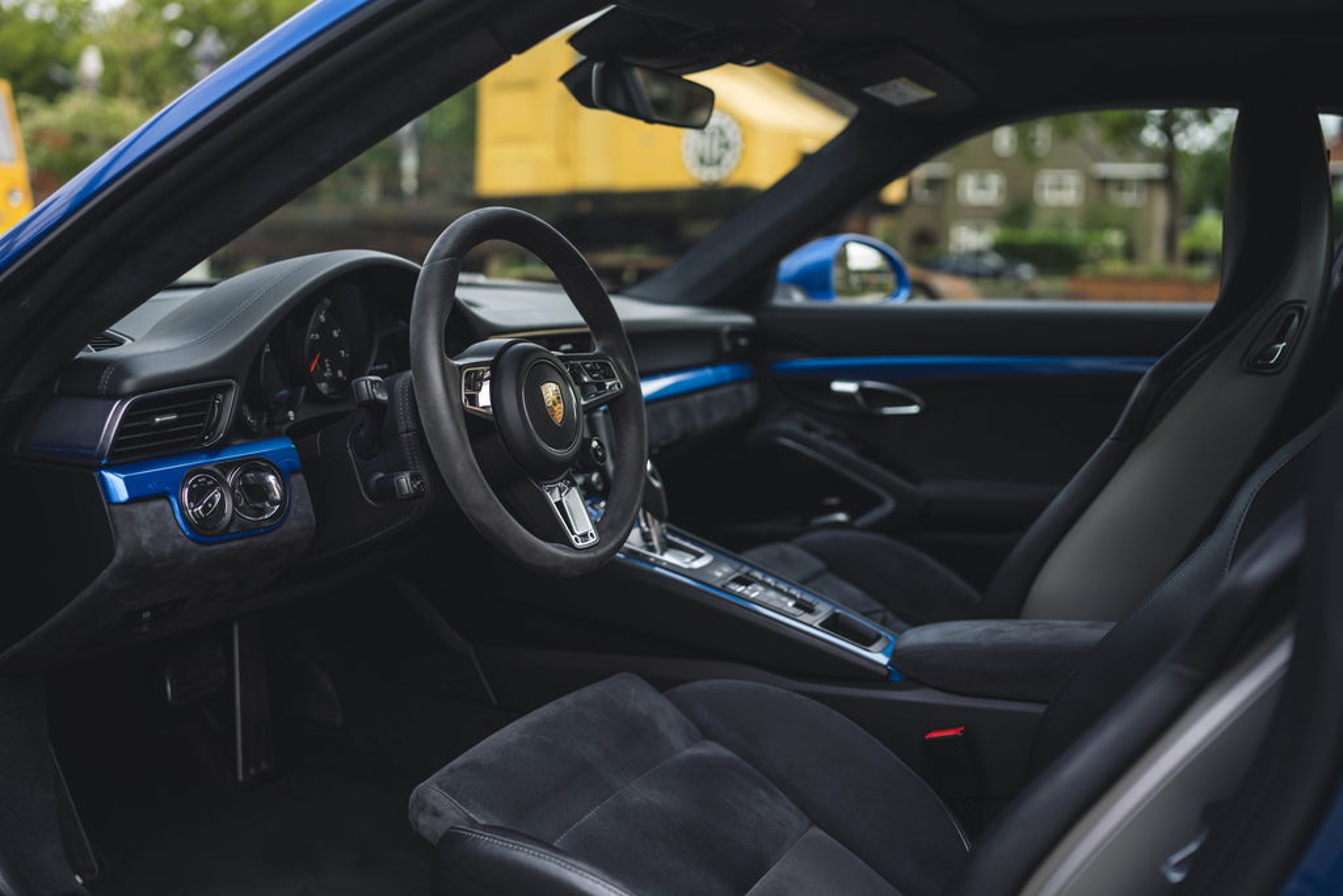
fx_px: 1306
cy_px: 448
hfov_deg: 54.4
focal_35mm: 35
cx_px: 672
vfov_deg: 37.9
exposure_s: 1/500
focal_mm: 35
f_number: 2
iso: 250
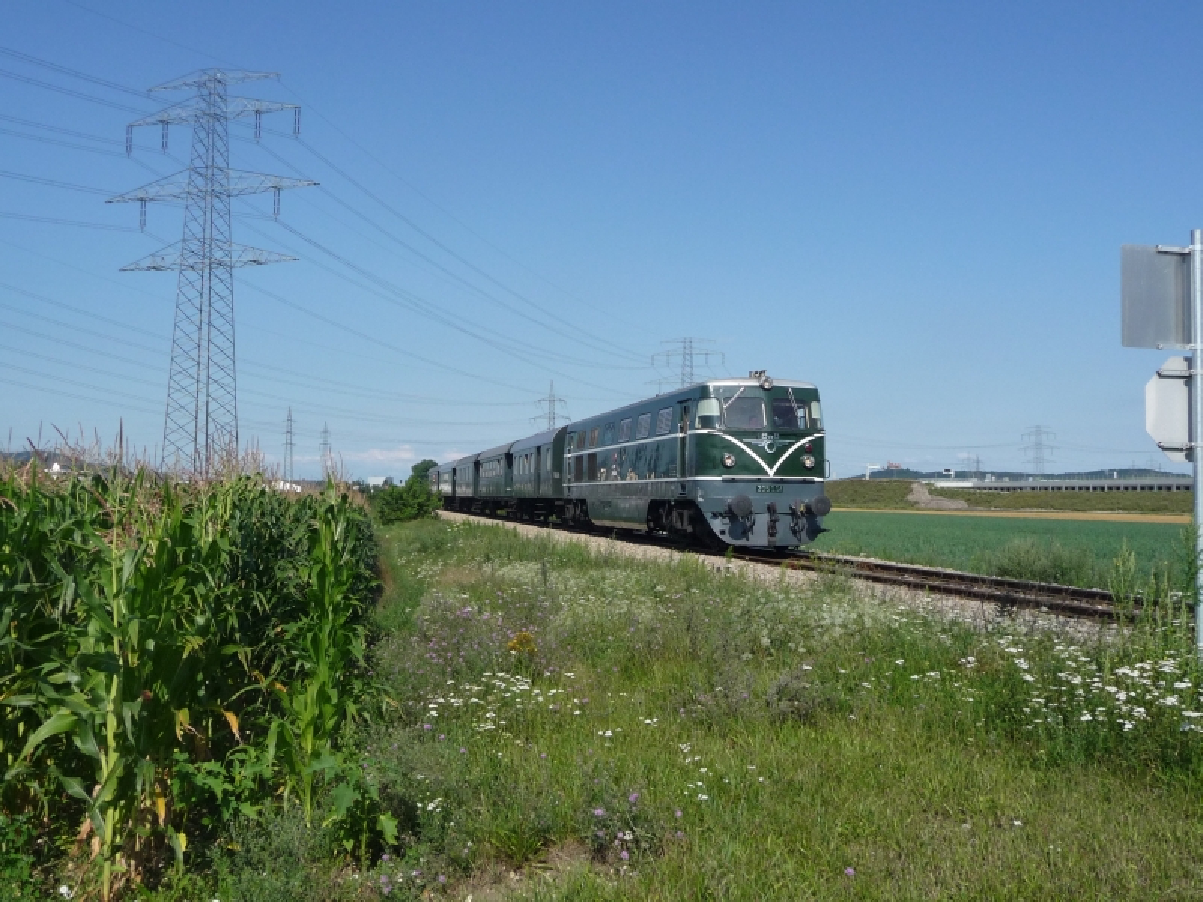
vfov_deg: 42.9
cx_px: 602
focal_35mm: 33
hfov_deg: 55.4
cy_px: 451
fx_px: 1147
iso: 160
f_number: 8
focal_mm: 5
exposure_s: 1/500
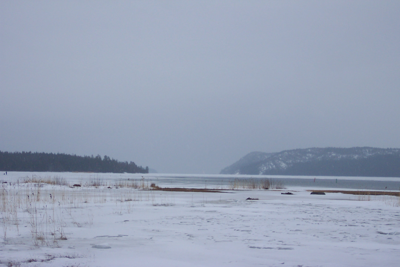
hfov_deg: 26.7
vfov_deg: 17.9
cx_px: 200
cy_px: 134
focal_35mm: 76
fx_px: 844
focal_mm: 16
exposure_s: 1/250
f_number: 4
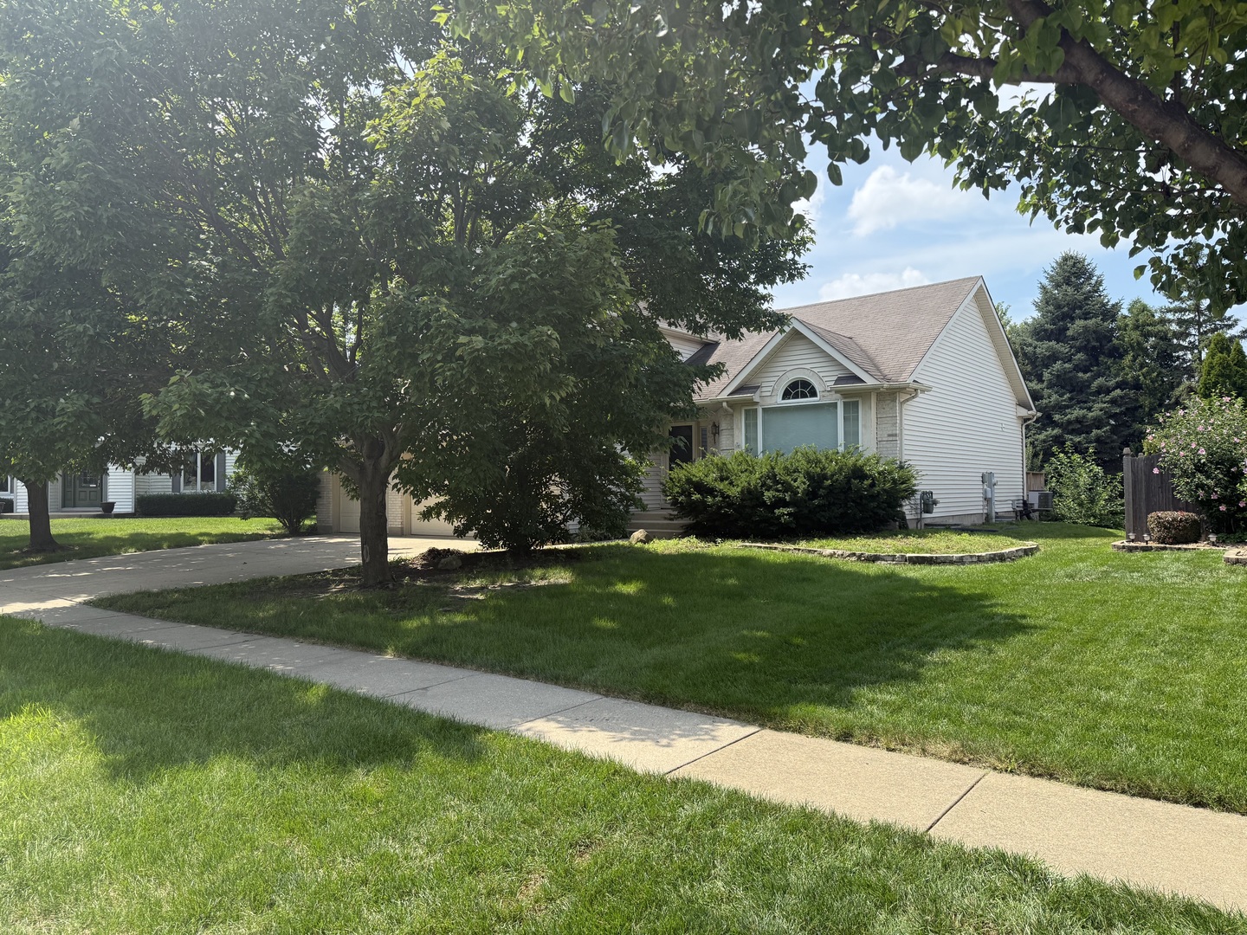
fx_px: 865
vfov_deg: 56.8
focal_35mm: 24
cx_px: 624
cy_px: 468
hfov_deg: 71.6
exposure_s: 1/2525
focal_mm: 6.76
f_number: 1.78
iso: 100
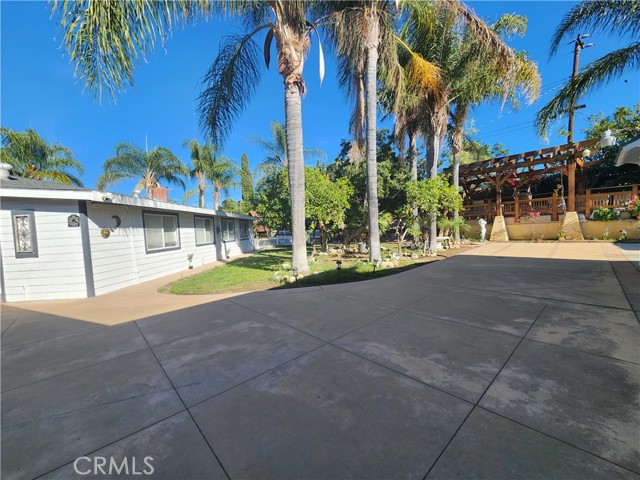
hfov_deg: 106.2
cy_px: 240
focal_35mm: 13
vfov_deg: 89.9
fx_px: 240
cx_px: 320
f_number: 2.2
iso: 50
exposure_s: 1/1406
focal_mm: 2.2
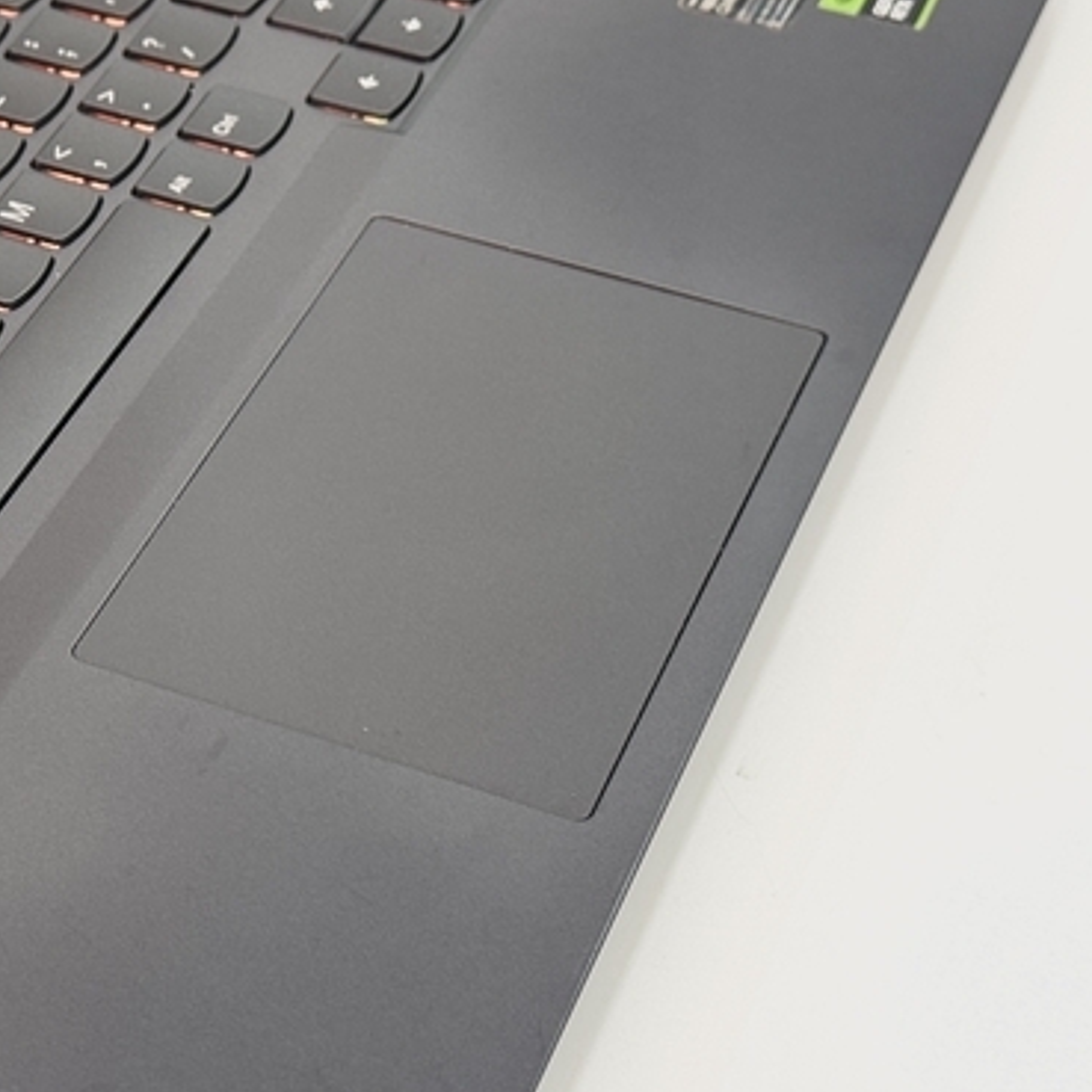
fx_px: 3284
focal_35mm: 92
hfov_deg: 18.4
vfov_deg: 18.9
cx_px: 21
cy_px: 462
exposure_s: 1/93
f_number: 1.78
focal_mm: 6.76
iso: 100
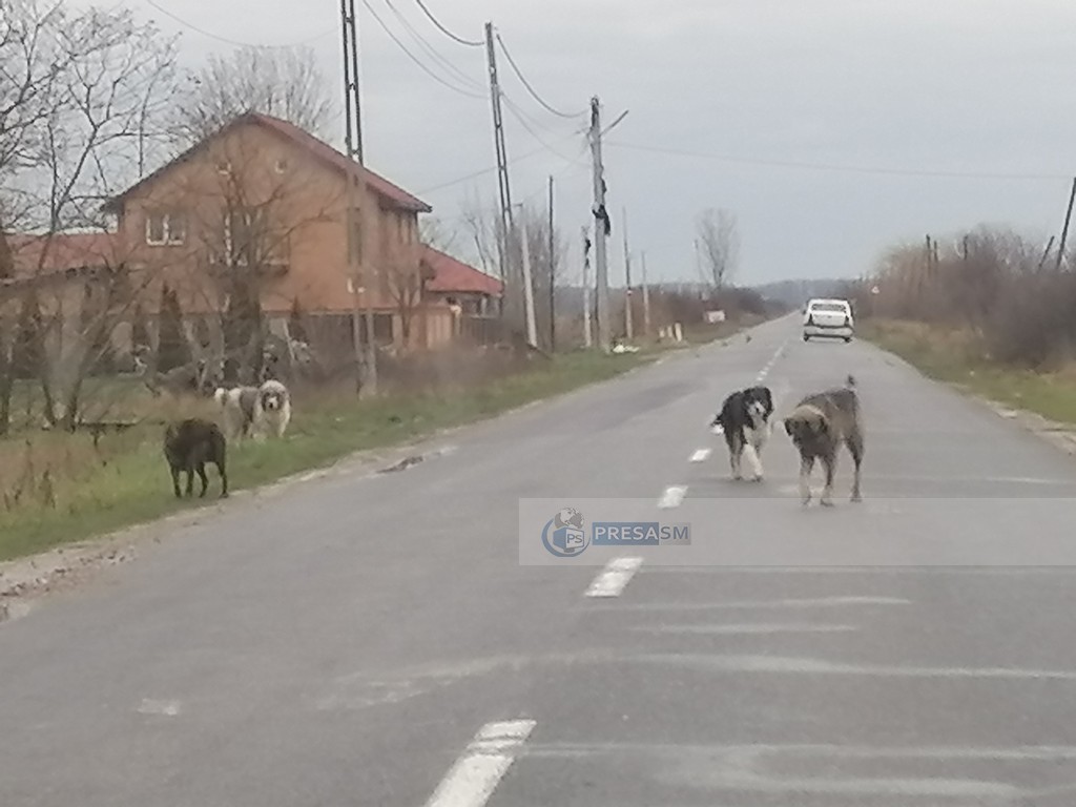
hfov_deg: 12.7
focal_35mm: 155
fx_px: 4818
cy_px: 404
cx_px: 538
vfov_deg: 9.6
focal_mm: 5.3
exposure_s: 1/50
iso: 64
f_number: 1.8
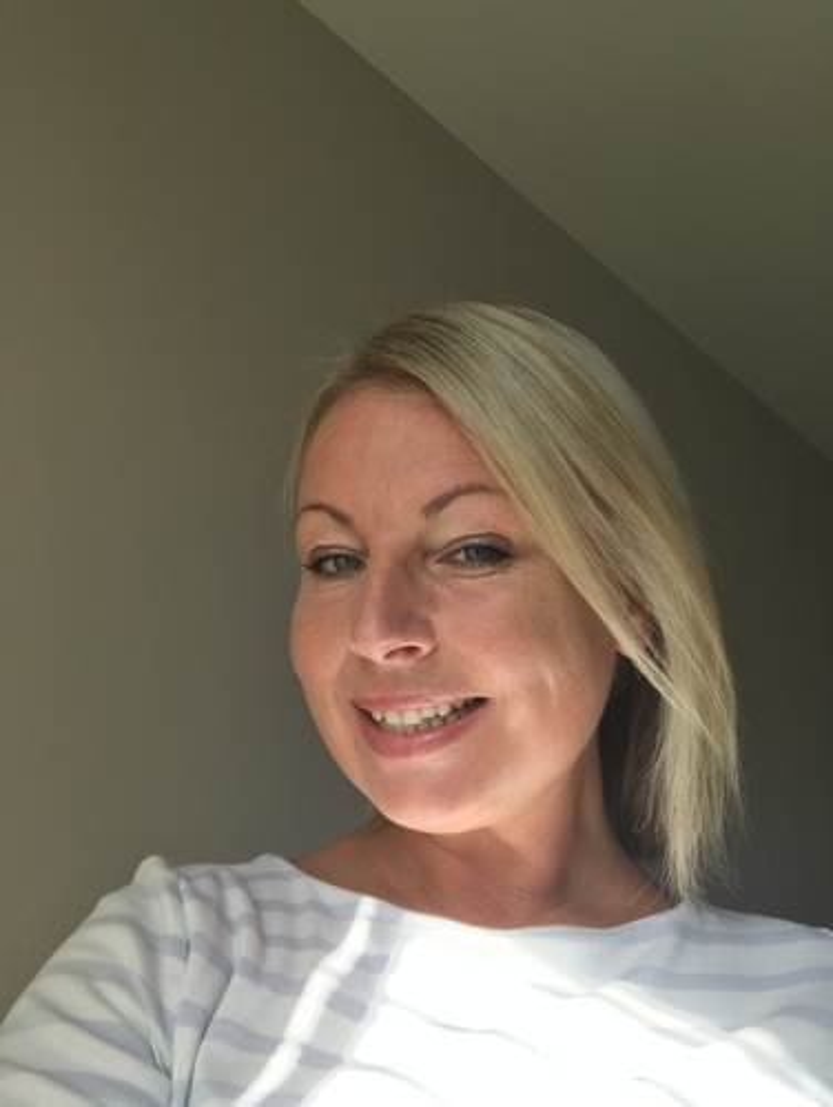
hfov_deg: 44.2
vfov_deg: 56.8
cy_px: 554
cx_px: 416
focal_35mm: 32
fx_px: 1025
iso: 25
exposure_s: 1/143
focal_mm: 2.87
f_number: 2.2
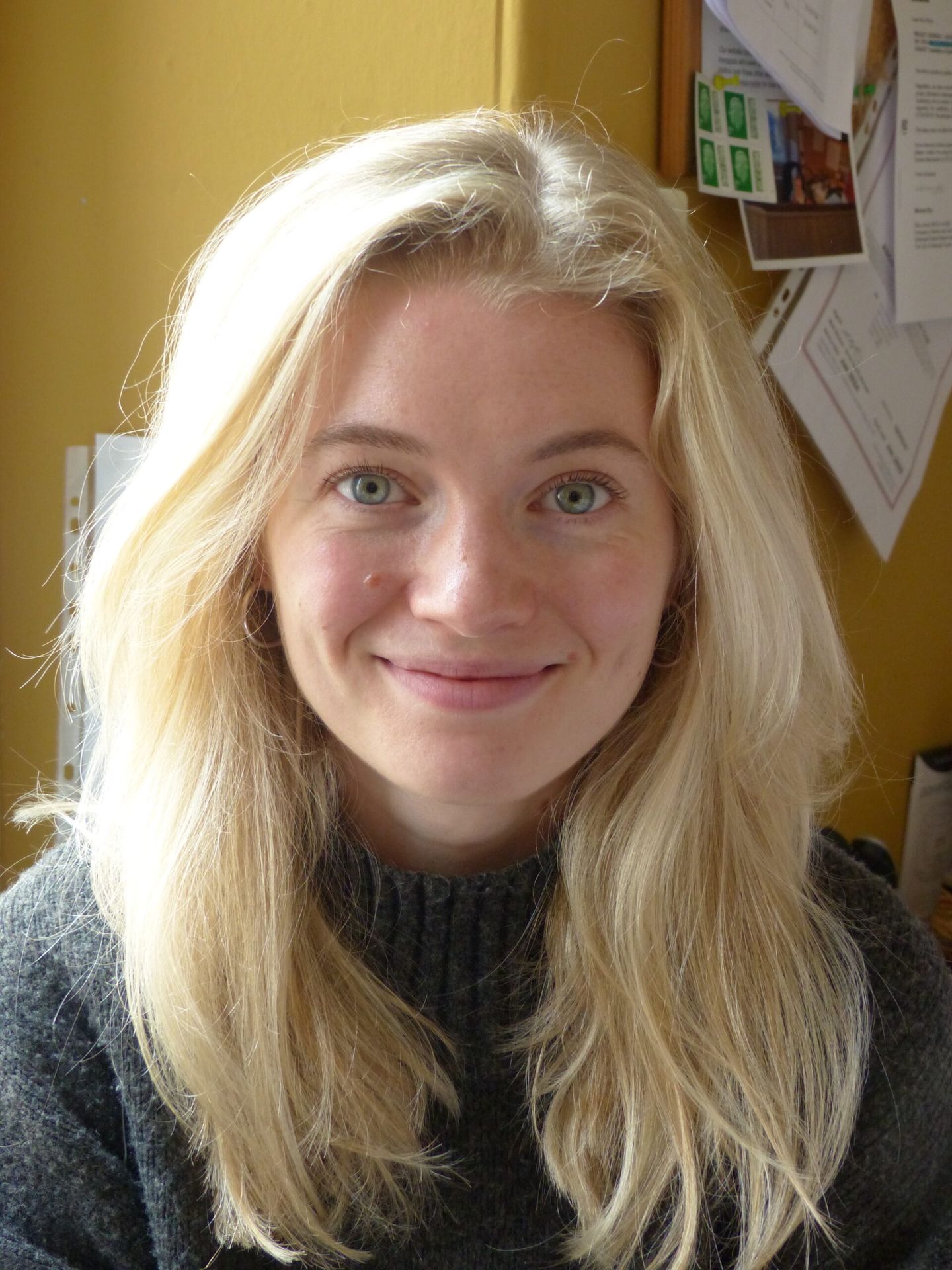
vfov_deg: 31.7
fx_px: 2237
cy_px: 635
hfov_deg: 24.0
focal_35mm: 61
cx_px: 476
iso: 320
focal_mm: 10.9
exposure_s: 1/125
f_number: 2.8
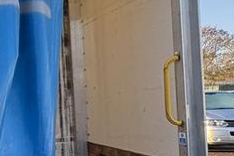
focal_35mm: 56
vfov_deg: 24.0
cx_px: -131
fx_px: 364
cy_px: 111
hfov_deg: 25.3
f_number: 2.2
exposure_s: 1/166
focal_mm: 2.22
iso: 40
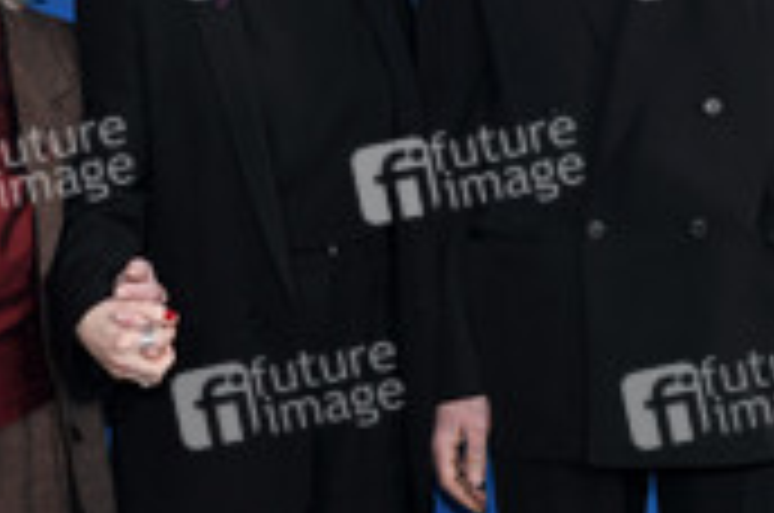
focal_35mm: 184
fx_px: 3949
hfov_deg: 11.2
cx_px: 349
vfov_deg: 7.4
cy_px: 58
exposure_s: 1/320
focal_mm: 70
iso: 640
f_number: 3.2
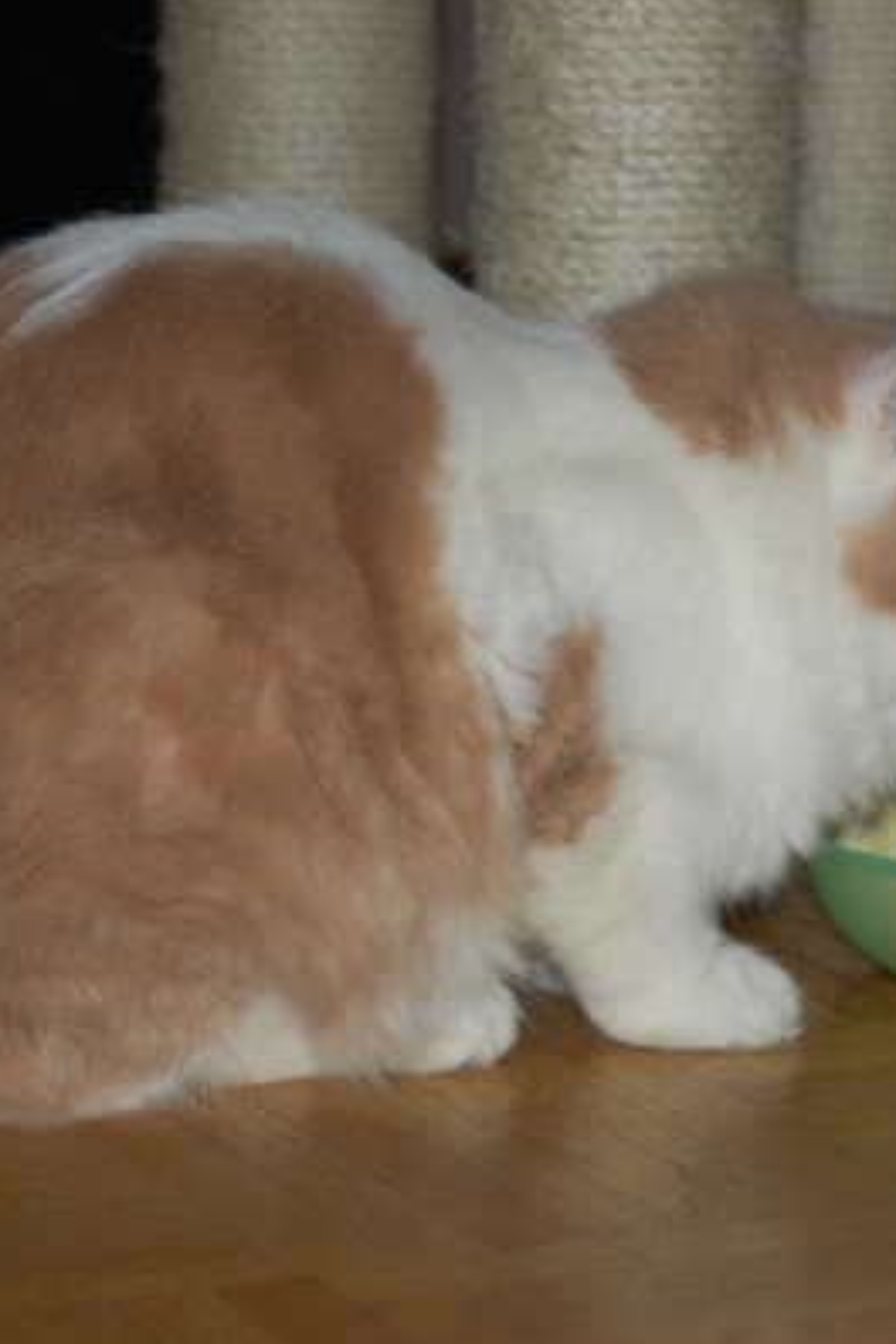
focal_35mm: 125
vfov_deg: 16.4
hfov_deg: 11.0
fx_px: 4657
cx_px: 713
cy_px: 674
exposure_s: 1/60
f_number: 5.6
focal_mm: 55
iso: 400
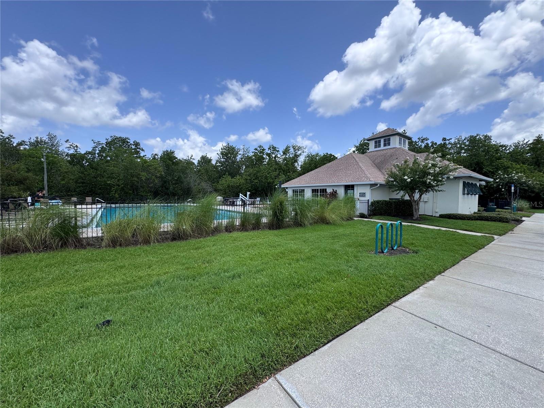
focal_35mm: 14
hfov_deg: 102.1
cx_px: 272
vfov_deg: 85.7
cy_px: 204
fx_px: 220
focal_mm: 2.22
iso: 50
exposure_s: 1/1110
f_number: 2.2
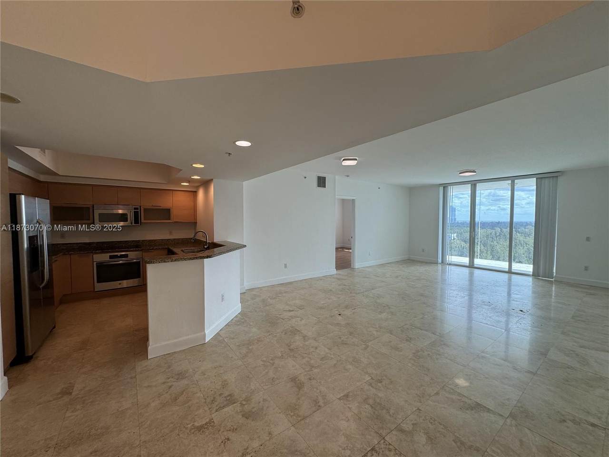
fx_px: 246
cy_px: 228
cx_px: 304
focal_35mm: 14
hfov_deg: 102.1
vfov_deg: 85.7
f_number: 2.2
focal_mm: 2.22
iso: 40
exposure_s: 1/159
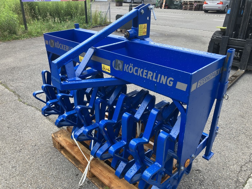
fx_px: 204
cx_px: 126
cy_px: 94
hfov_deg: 63.4
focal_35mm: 28
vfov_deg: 49.7
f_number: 1.8
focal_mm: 3.99
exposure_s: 1/240
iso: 25
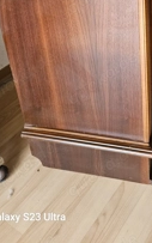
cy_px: 5
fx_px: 318
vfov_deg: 37.7
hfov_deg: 25.7
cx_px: 146
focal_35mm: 48
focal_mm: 6.3
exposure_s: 1/100
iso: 400
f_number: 1.7
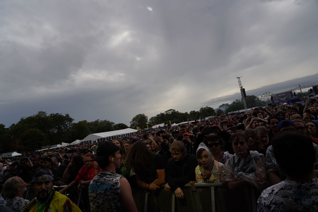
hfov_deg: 73.7
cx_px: 159
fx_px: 212
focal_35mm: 24
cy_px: 106
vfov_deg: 53.1
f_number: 8
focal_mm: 24
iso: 100
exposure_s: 1/640
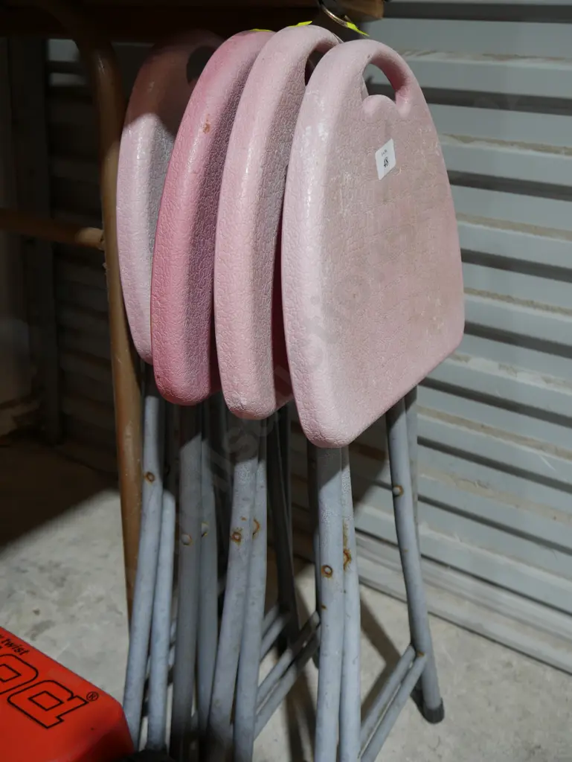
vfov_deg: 56.8
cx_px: 286
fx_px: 704
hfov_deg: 44.2
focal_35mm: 32
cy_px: 381
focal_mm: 16
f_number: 3.6
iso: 400
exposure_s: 1/60
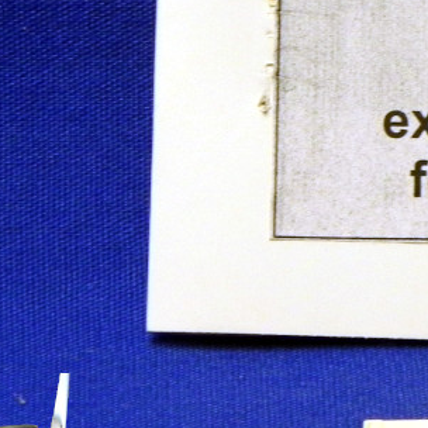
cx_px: 532
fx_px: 5372
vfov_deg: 4.6
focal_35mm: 384
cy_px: 84
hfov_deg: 4.5
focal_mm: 23
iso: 258
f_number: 4.5
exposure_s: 1/30
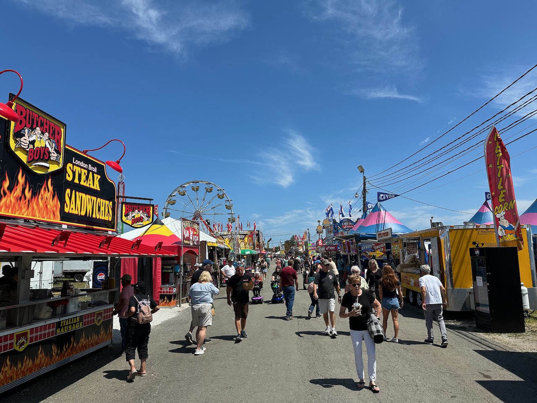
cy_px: 202
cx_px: 268
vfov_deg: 56.8
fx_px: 372
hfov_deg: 71.6
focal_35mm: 24
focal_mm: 6.86
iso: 80
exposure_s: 1/5263
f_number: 1.78
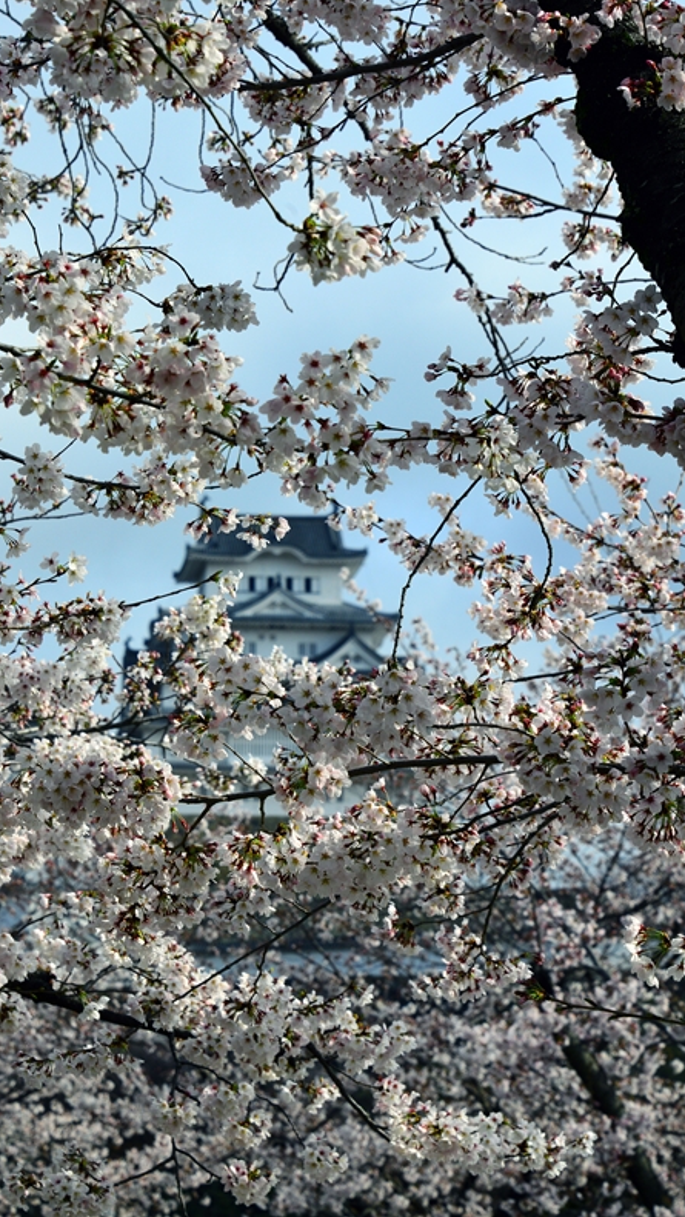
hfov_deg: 11.4
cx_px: 297
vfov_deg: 20.2
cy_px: 611
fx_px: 3422
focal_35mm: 106
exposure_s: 1/640
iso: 400
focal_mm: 100
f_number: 13
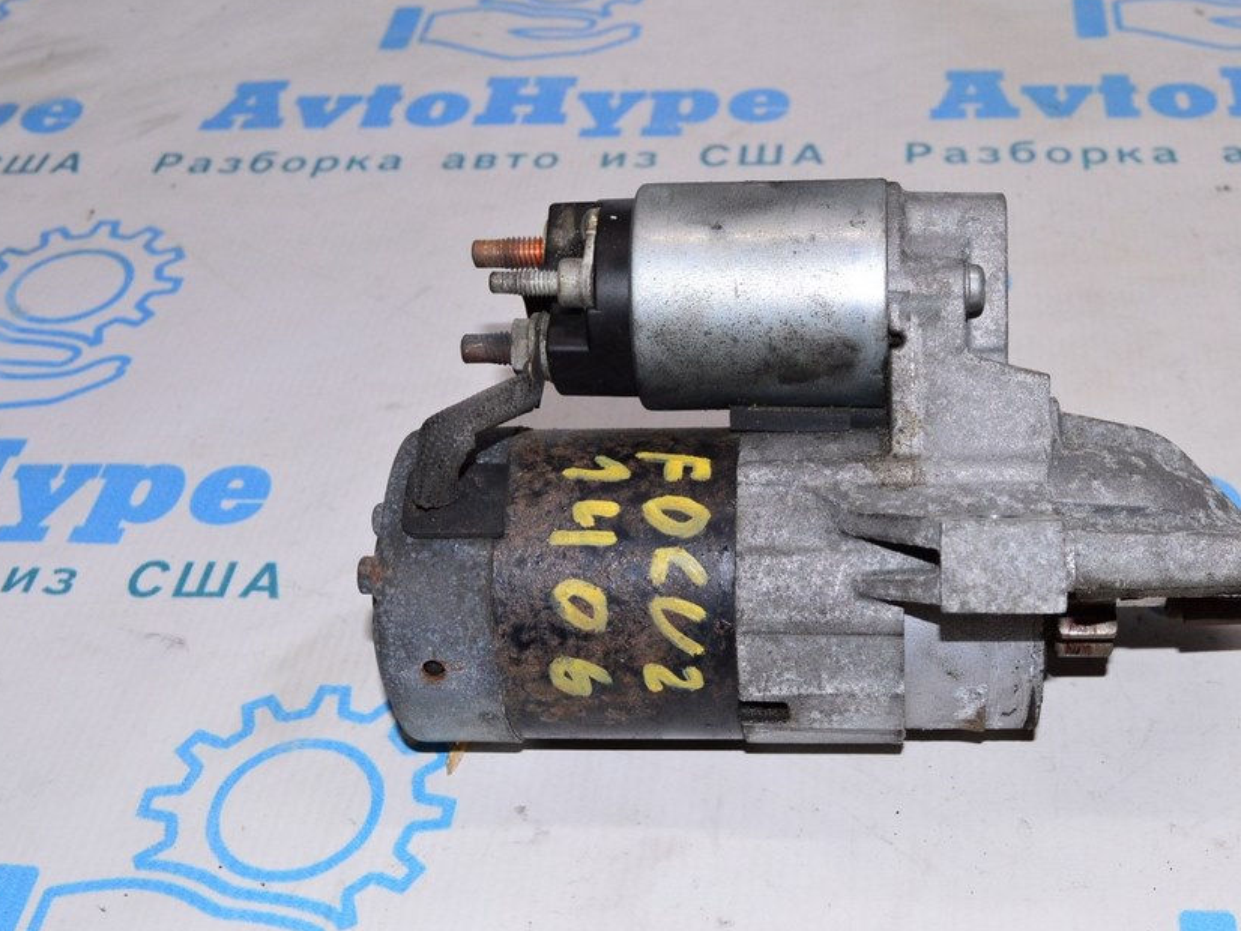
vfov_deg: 29.1
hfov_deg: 38.1
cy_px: 471
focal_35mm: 50
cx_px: 724
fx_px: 1793
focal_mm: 28
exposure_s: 1/200
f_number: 8
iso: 1600
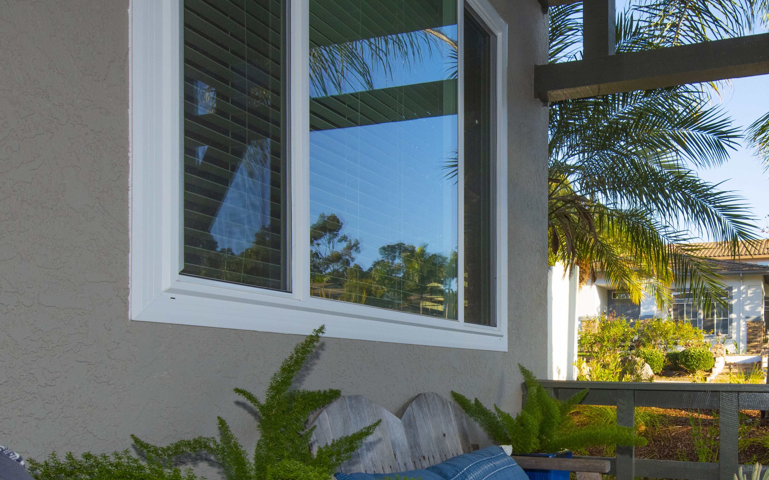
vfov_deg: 40.7
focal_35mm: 30
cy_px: 357
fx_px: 629
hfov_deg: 59.5
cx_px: 577
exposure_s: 1/200
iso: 320
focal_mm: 14
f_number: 11
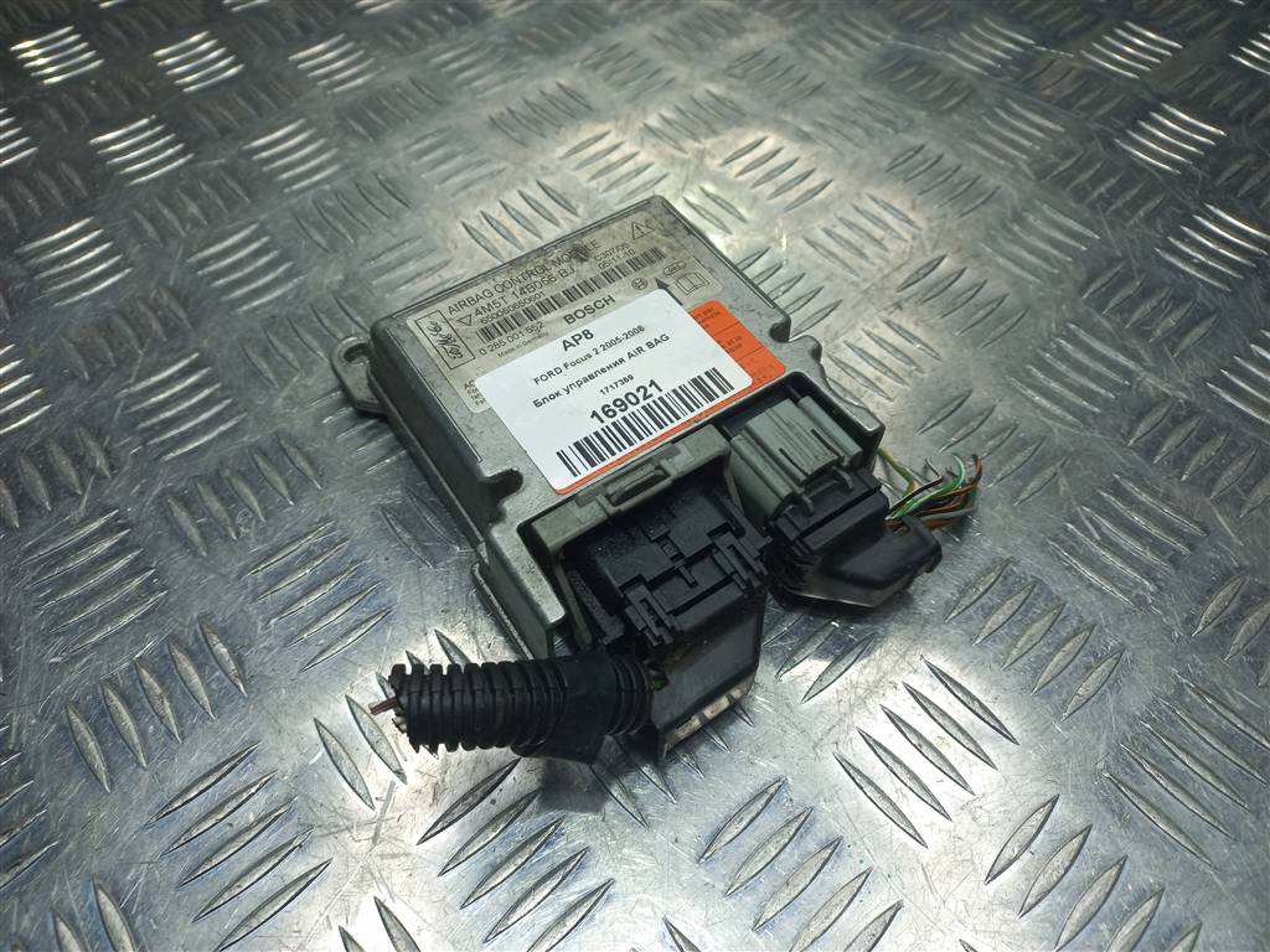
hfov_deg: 69.4
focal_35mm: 25
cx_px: 635
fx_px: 917
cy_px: 476
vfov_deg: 54.9
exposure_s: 1/100
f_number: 1.8
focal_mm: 4.6
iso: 32
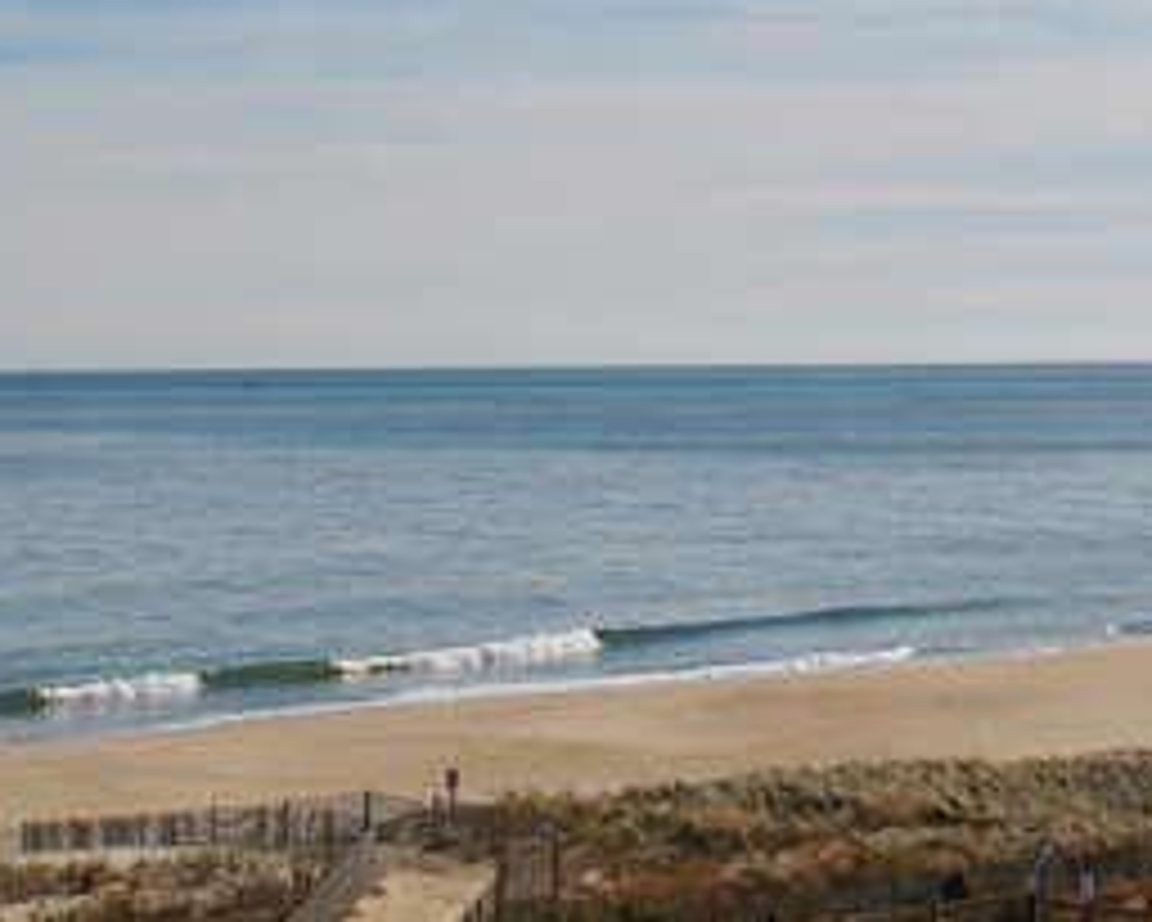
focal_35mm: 101
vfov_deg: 15.1
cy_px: 144
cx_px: 1168
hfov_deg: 18.5
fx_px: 3445
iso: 100
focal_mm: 24
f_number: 10
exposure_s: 1/400
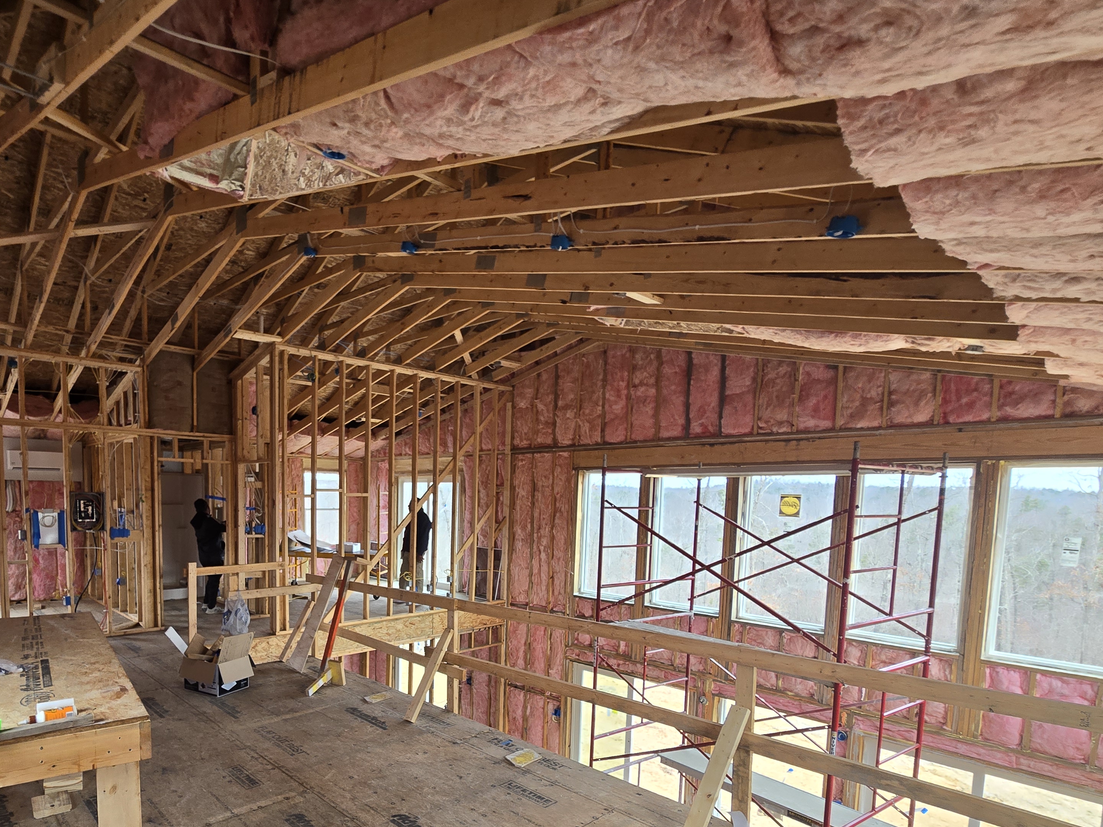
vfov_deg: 69.8
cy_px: 544
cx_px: 410
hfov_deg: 85.9
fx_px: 574
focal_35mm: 18
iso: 64
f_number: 2.2
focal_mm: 2.2
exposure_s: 1/60
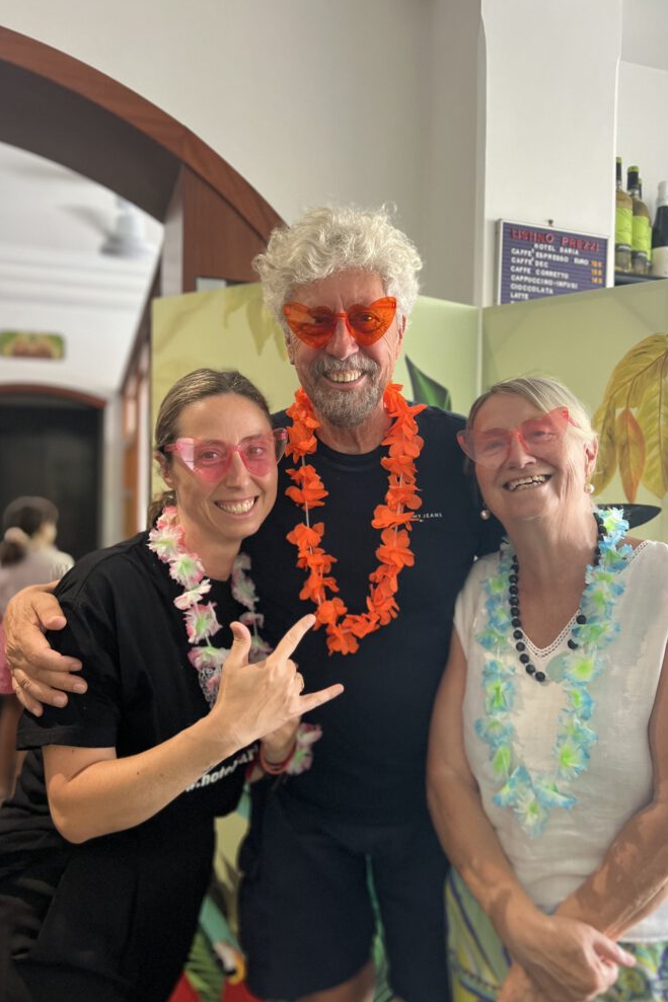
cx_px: 356
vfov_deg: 65.5
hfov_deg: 46.4
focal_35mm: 28
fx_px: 780
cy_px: 499
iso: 320
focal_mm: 5.7
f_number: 1.5
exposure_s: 1/60
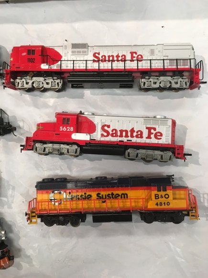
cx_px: 104
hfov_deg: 48.2
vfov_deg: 61.7
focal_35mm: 29
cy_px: 139
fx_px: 232
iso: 50
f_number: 2.2
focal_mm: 4.15
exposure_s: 1/30
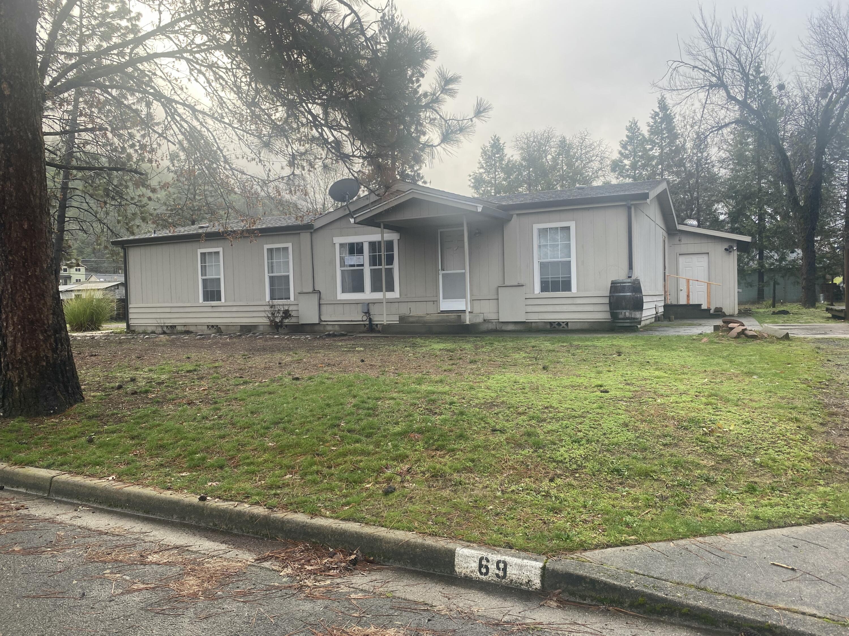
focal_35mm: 26
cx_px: 424
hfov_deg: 67.3
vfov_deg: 53.1
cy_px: 318
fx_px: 638
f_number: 1.8
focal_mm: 4.25
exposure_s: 1/223
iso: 32
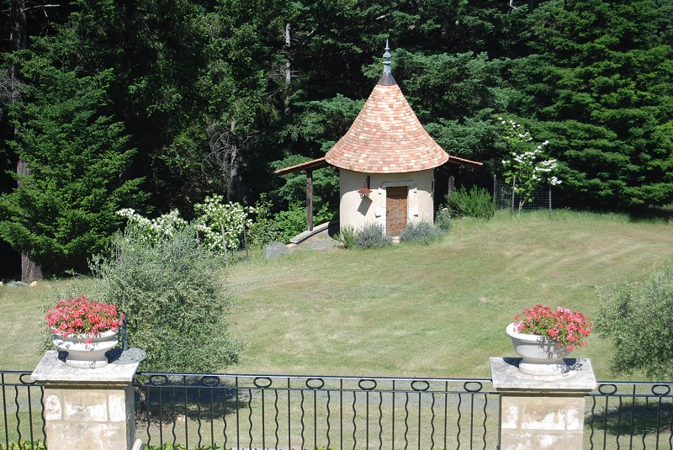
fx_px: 1544
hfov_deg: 24.6
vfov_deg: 16.6
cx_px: 336
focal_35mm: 82
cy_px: 225
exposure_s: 1/250
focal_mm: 55
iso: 100
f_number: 8
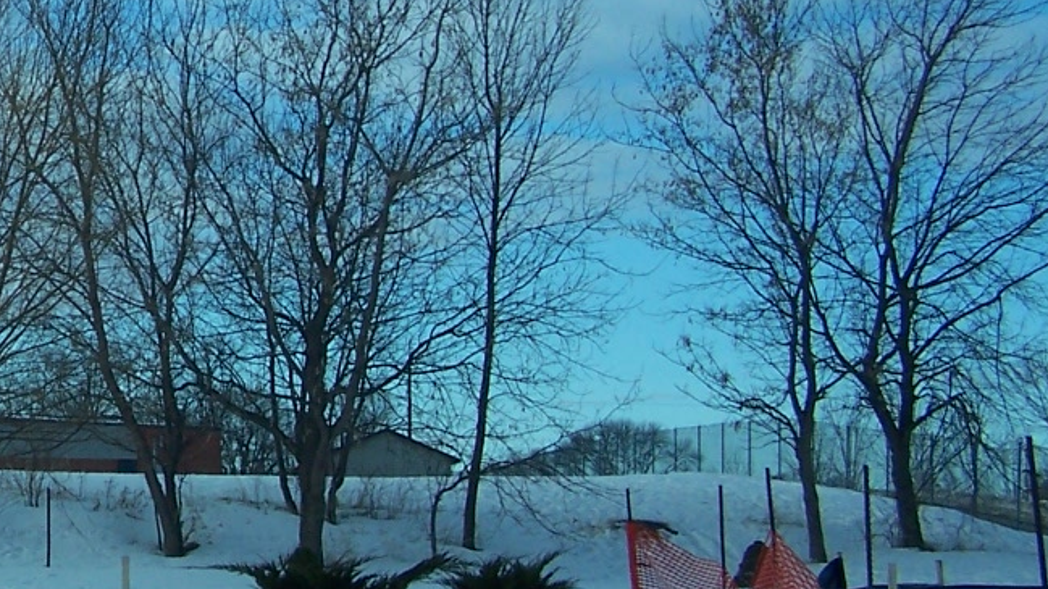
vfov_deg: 12.2
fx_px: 2751
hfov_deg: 20.3
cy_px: 124
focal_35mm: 99
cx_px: -194
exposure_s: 1/750
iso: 80
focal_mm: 6.3
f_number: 2.8
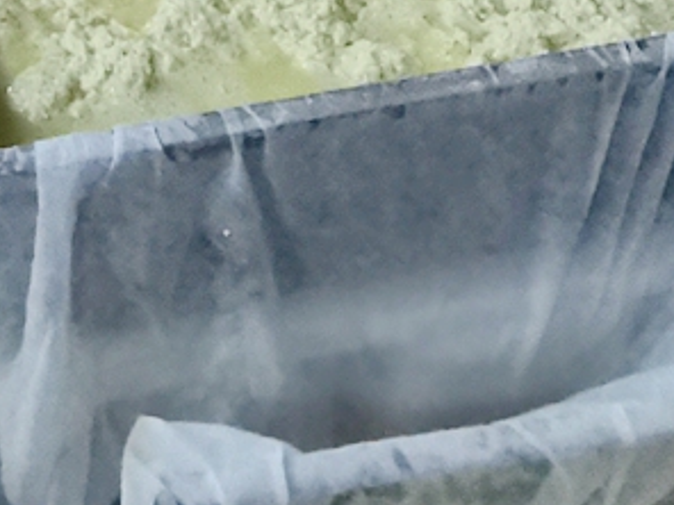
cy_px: -853
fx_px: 1791
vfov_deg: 11.7
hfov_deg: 19.1
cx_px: -285
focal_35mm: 92
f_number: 2.2
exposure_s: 1/50
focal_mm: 2.26
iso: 200
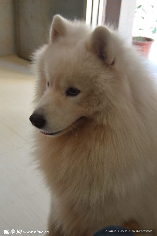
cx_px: 78
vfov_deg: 37.9
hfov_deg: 25.7
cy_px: 118
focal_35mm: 52
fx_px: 344
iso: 800
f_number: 5
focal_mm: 35
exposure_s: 1/60
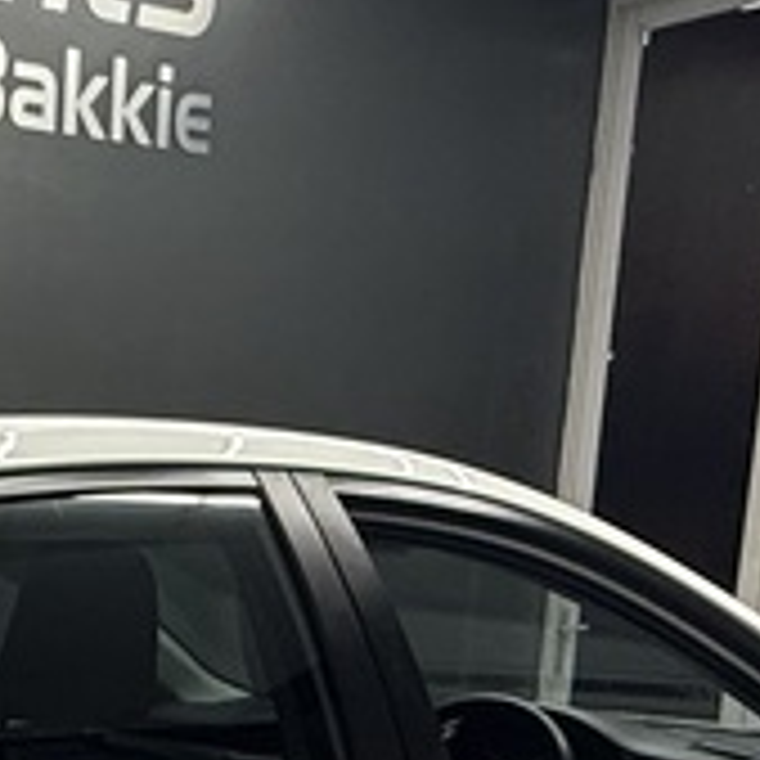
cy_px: 1039
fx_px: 1863
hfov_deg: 20.5
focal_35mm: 75
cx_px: -297
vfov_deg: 20.6
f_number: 2.2
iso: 100
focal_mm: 2.22
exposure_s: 1/100
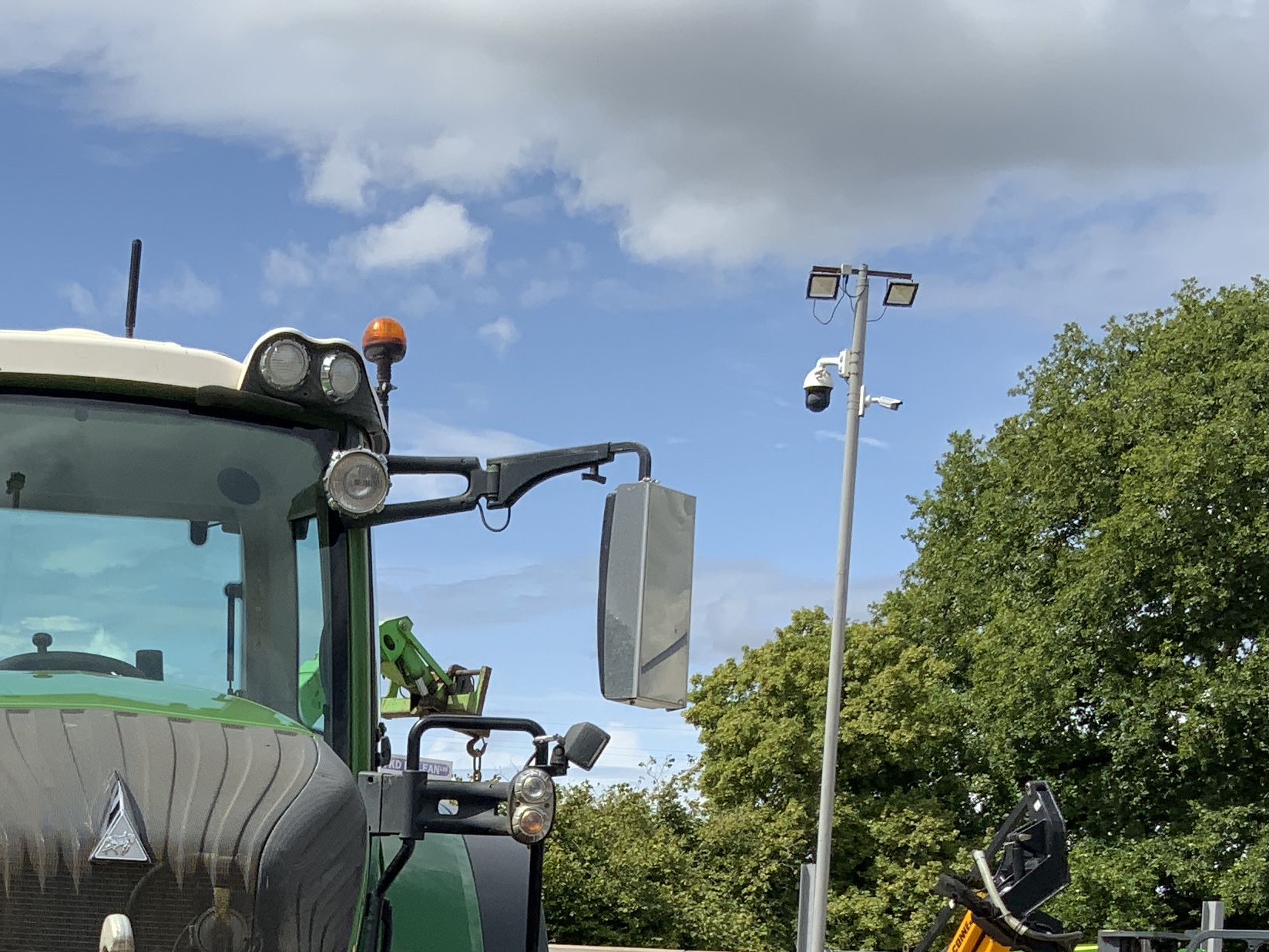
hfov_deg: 27.0
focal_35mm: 71
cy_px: 1081
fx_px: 2603
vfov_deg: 19.7
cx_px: 298
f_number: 1.8
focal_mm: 3
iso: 20
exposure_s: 1/1912
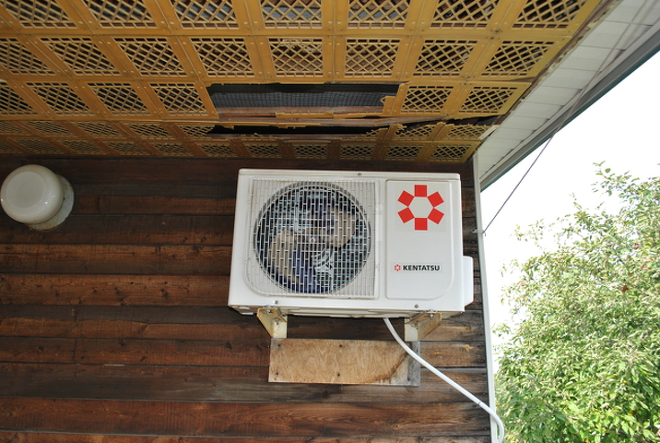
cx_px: 330
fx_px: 551
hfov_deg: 61.8
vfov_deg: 43.8
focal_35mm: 30
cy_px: 222
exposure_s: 1/200
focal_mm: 20
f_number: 5.6
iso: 100
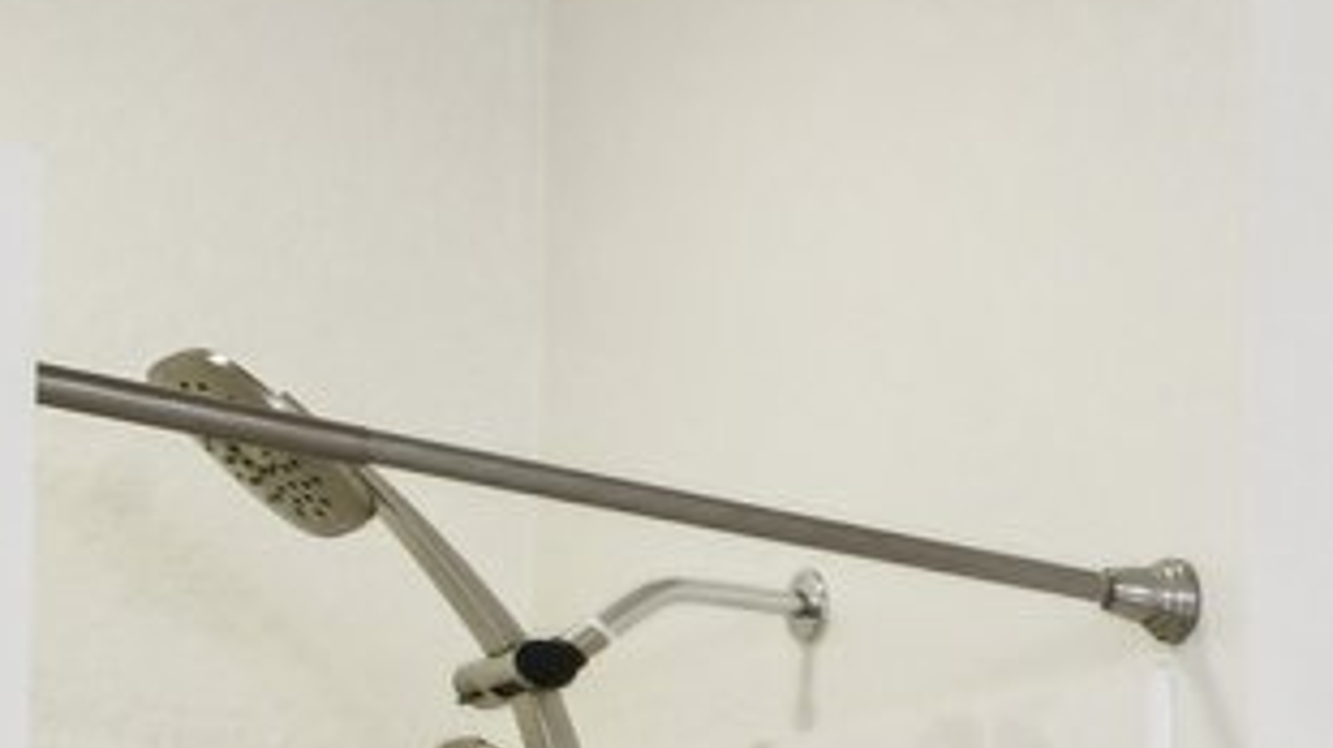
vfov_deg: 11.1
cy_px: 1563
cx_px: 3978
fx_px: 3427
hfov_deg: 11.6
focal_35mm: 97
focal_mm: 14
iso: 400
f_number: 8
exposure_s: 1/13
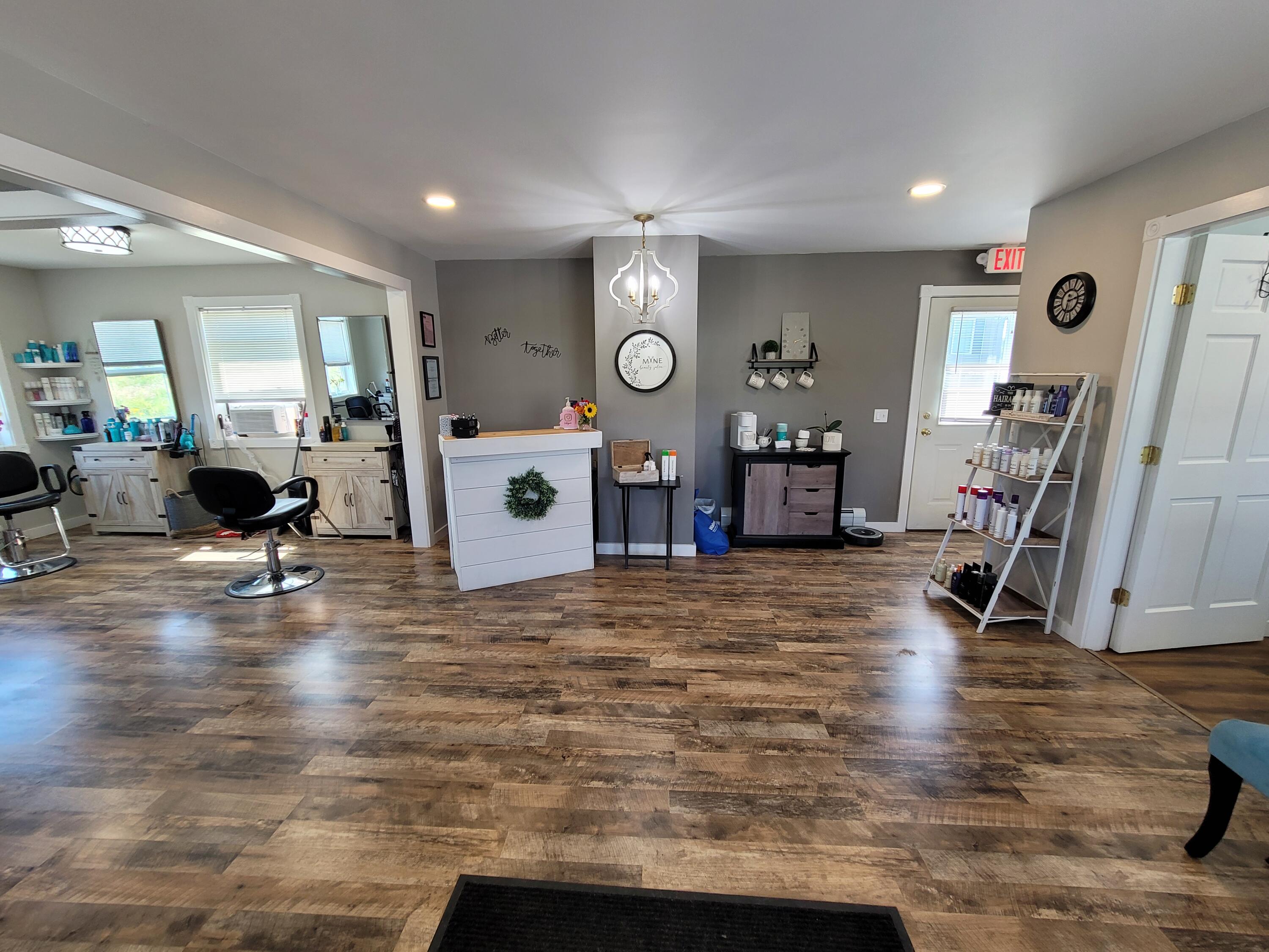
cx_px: 634
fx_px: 477
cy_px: 476
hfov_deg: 106.2
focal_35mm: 13
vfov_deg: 89.9
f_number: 2.2
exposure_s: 1/60
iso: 125
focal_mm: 2.2
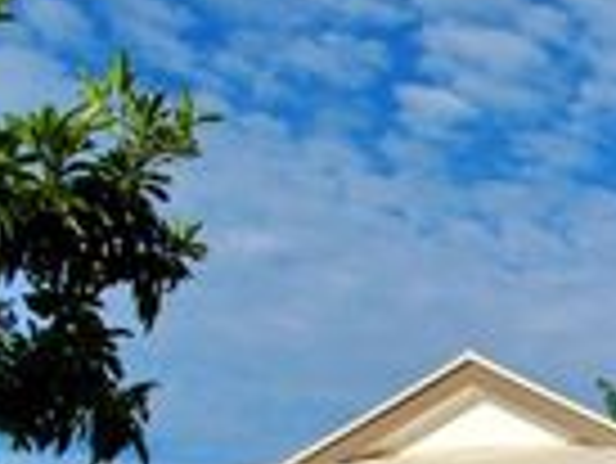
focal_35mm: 89
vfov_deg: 15.7
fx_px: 1585
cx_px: 1048
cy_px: 633
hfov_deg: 18.2
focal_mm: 18
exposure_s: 1/400
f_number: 10
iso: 100
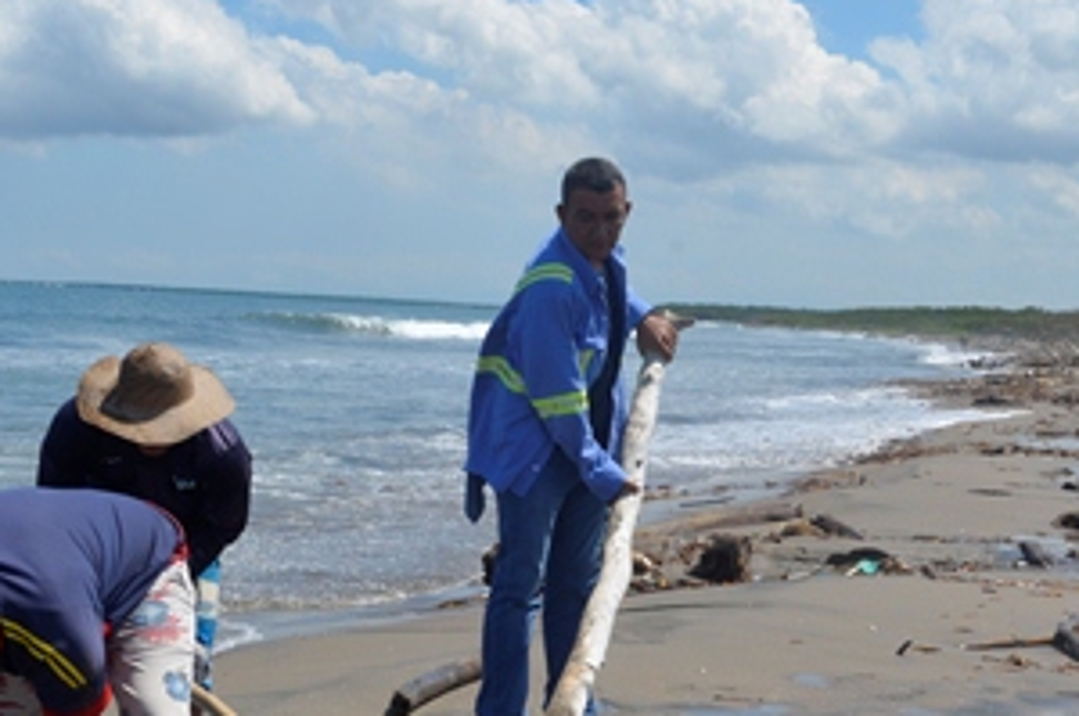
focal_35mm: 74
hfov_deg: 27.4
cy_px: 561
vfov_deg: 18.2
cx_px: 572
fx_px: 2214
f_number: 11
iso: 100
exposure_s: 1/125
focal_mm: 28
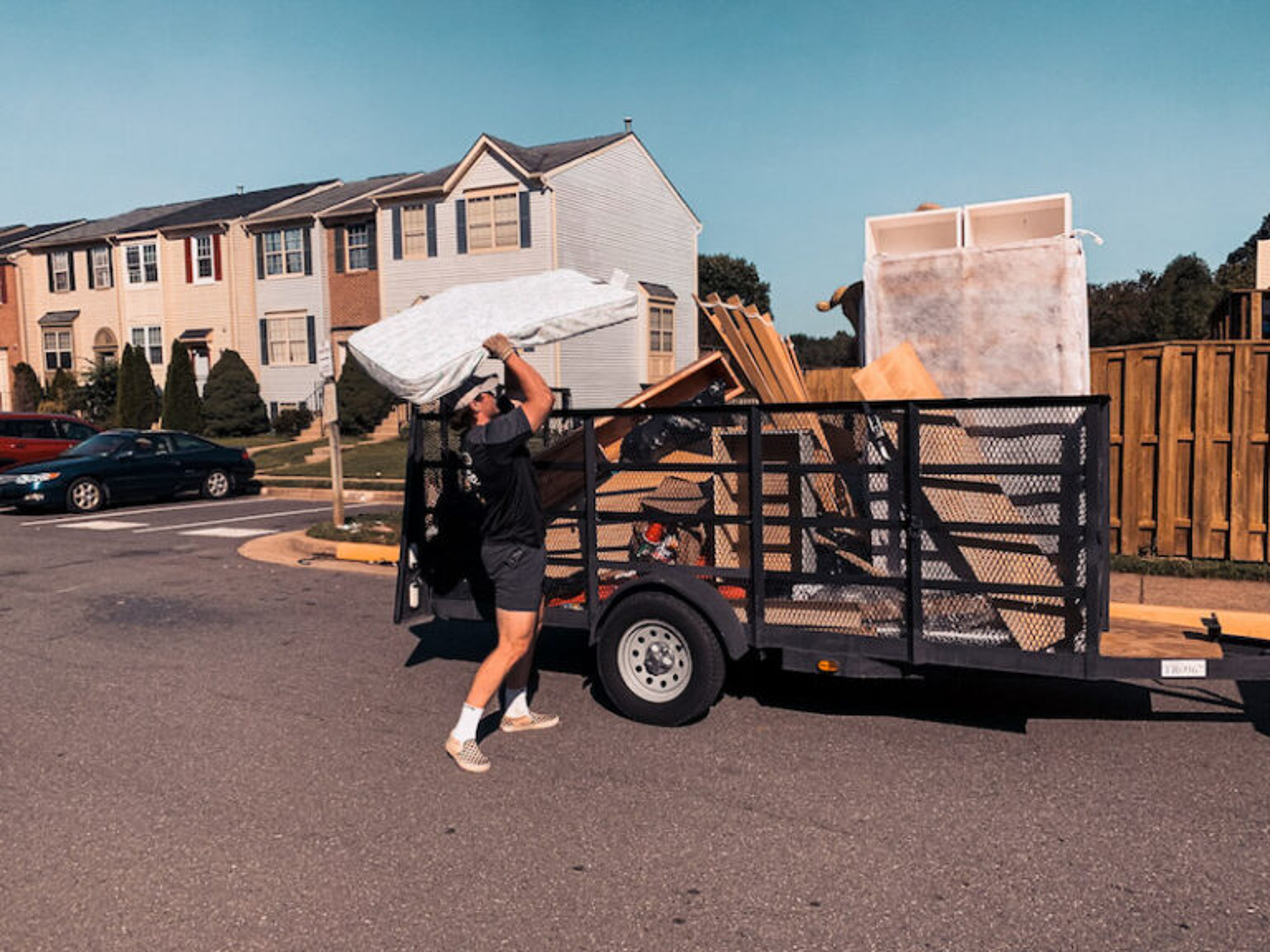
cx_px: 635
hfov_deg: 67.3
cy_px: 476
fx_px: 954
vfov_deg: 53.1
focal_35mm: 26
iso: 25
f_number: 1.8
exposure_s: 1/2900
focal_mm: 4.25
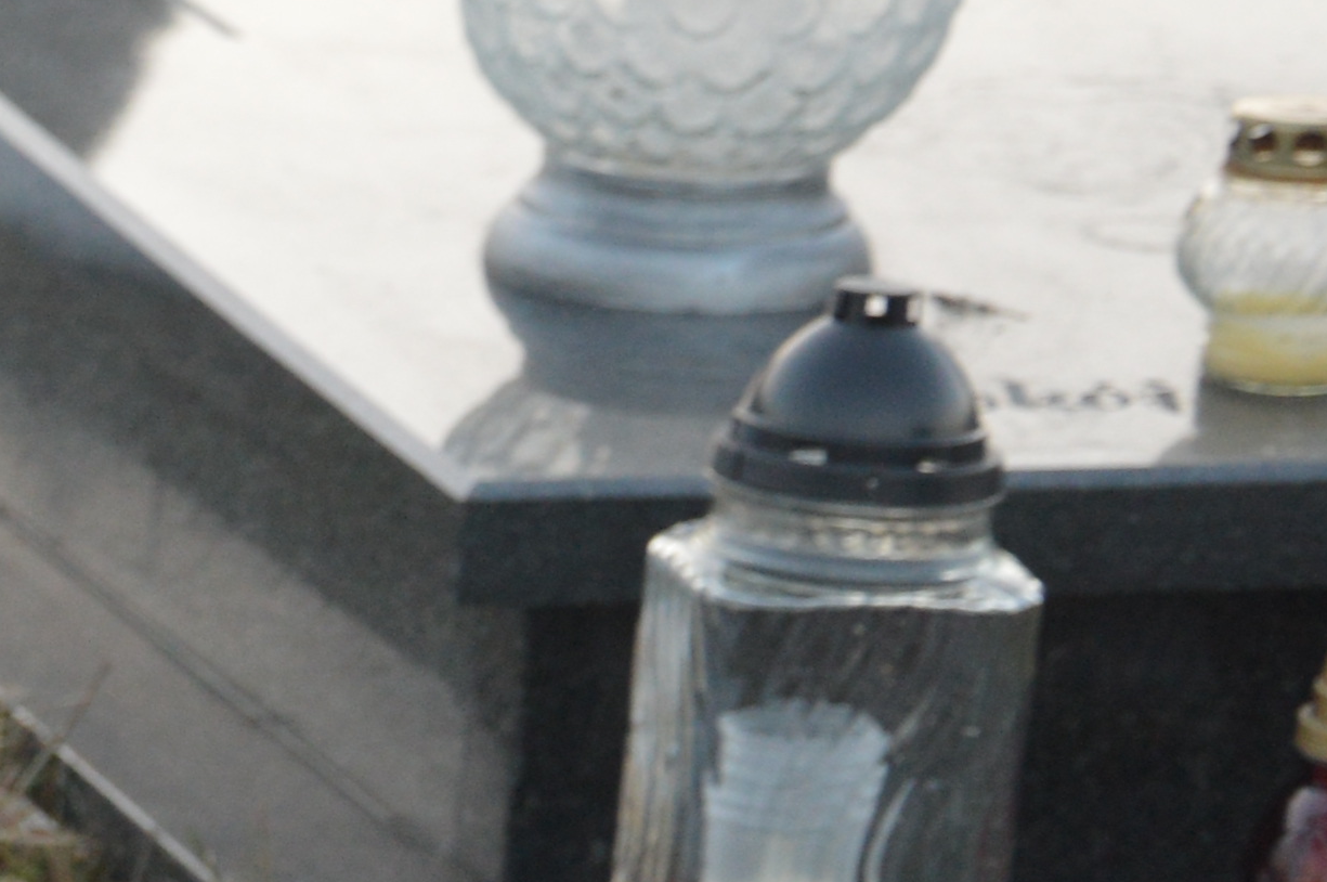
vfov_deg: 6.2
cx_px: -1718
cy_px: 1082
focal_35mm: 221
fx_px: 8137
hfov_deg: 8.6
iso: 400
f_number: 5
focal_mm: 30
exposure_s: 1/100
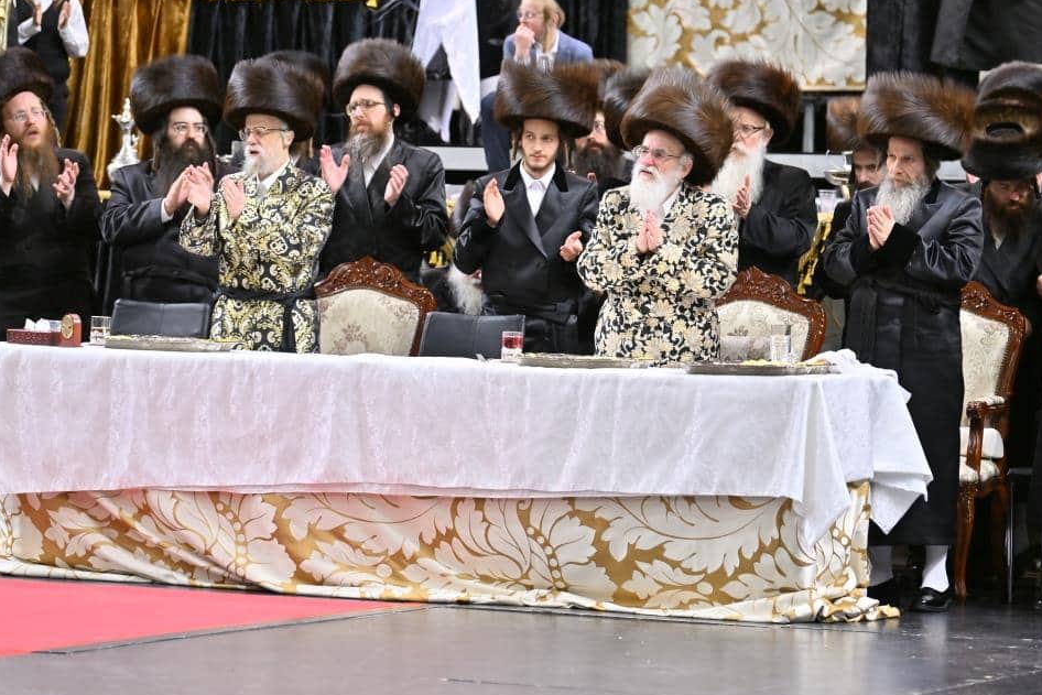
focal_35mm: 184
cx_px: 543
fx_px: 5326
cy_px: 339
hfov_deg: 11.2
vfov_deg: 7.5
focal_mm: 170
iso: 800
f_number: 2.8
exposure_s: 1/160
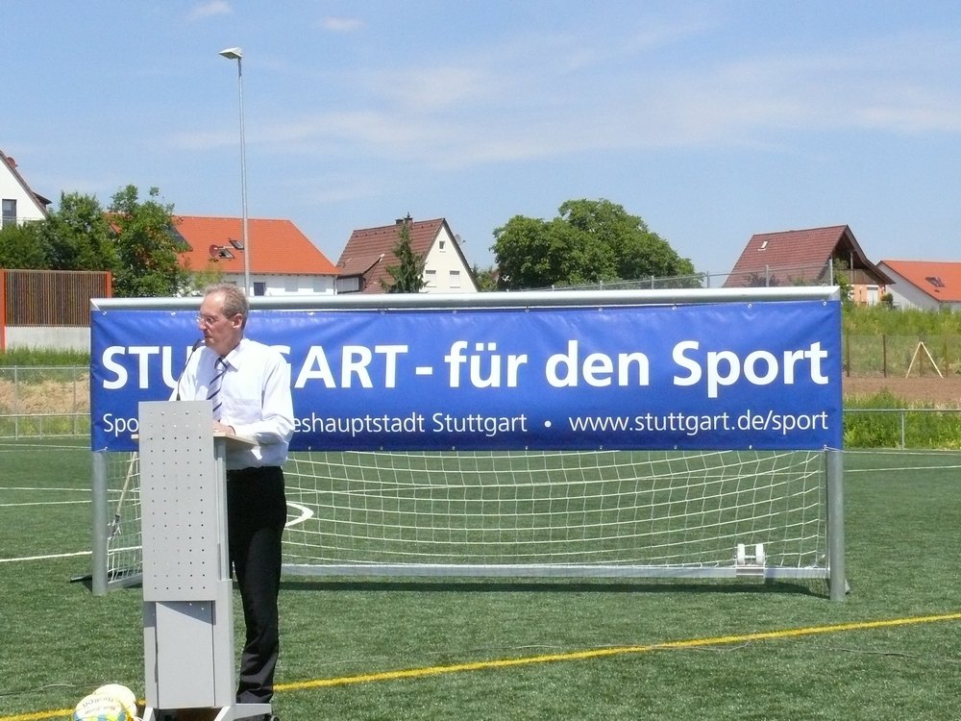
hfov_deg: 27.8
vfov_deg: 21.0
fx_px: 1943
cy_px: 360
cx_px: 480
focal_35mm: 70
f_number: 9
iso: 400
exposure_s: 1/800
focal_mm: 11.8
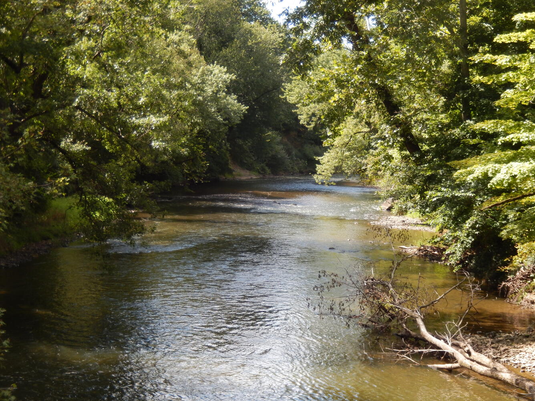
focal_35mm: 73
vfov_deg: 20.2
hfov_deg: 26.7
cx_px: 268
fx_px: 1128
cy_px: 200
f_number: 4.9
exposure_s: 1/125
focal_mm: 13.1
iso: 125
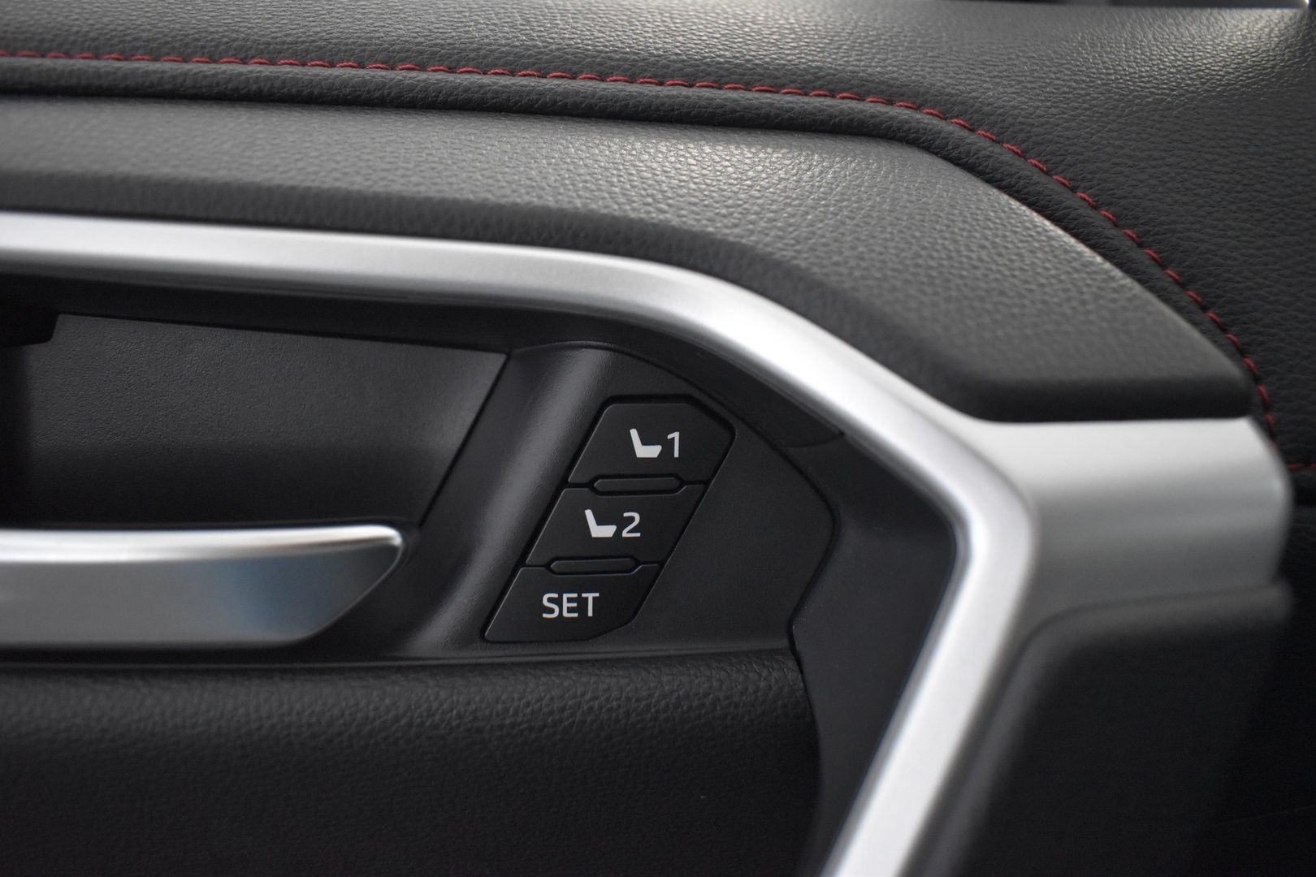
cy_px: 438
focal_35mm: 27
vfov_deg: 47.9
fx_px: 987
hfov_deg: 67.4
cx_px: 658
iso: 3200
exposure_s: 1/60
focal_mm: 18
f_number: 3.5
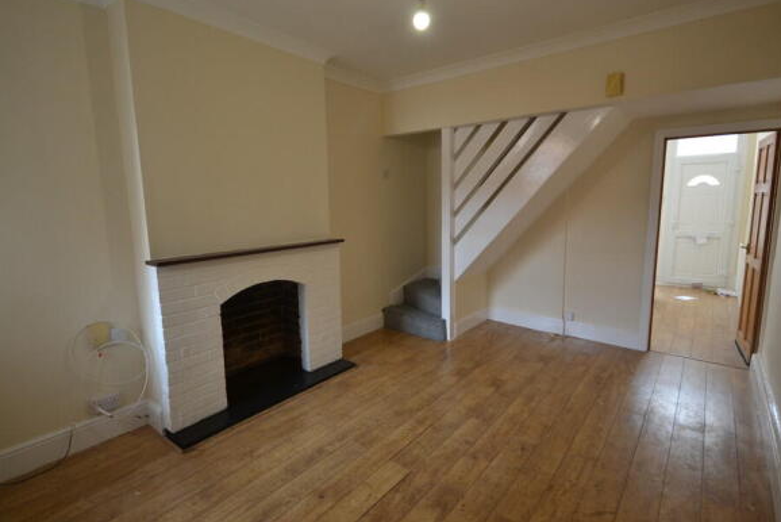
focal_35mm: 17
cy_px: 256
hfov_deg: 93.2
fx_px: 369
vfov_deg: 70.5
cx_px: 388
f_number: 4
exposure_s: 1/60
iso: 400
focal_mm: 10
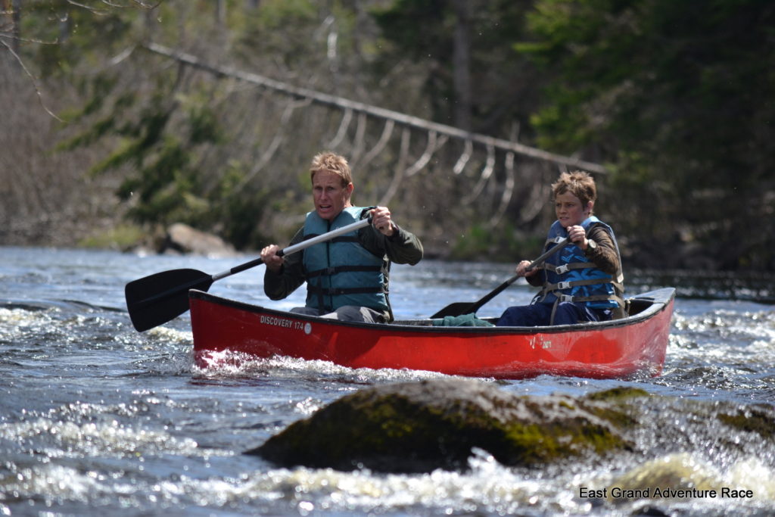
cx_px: 388
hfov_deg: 4.9
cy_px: 258
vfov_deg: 3.3
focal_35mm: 420
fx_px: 9042
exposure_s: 1/500
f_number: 5.6
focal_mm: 280
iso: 180
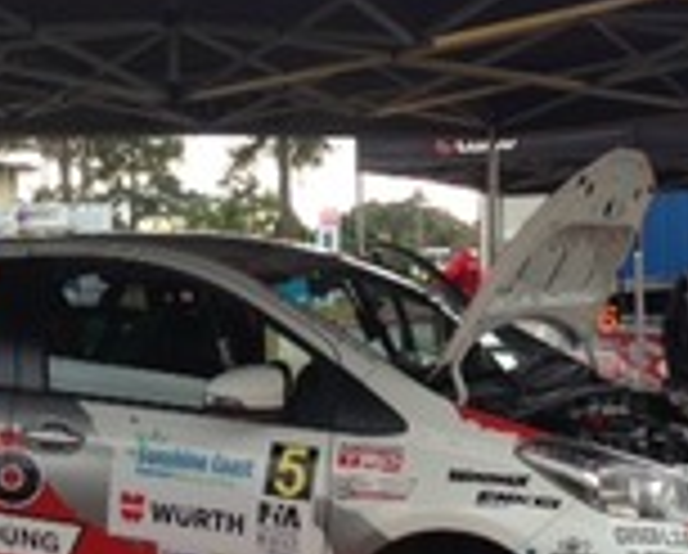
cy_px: 248
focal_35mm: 84
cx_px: 427
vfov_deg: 18.3
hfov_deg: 22.7
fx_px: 1714
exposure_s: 1/127
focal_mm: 4.13
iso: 50
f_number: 2.4
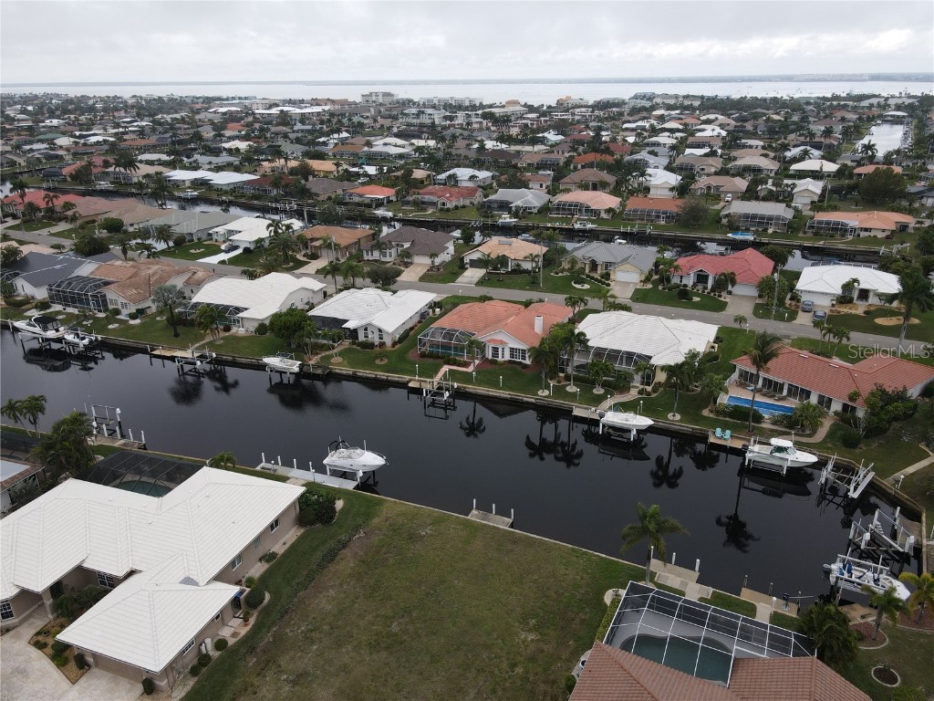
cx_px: 467
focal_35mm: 24
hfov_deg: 71.6
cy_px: 350
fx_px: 648
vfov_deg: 56.8
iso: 110
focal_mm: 4.5
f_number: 2.8
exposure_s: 1/240
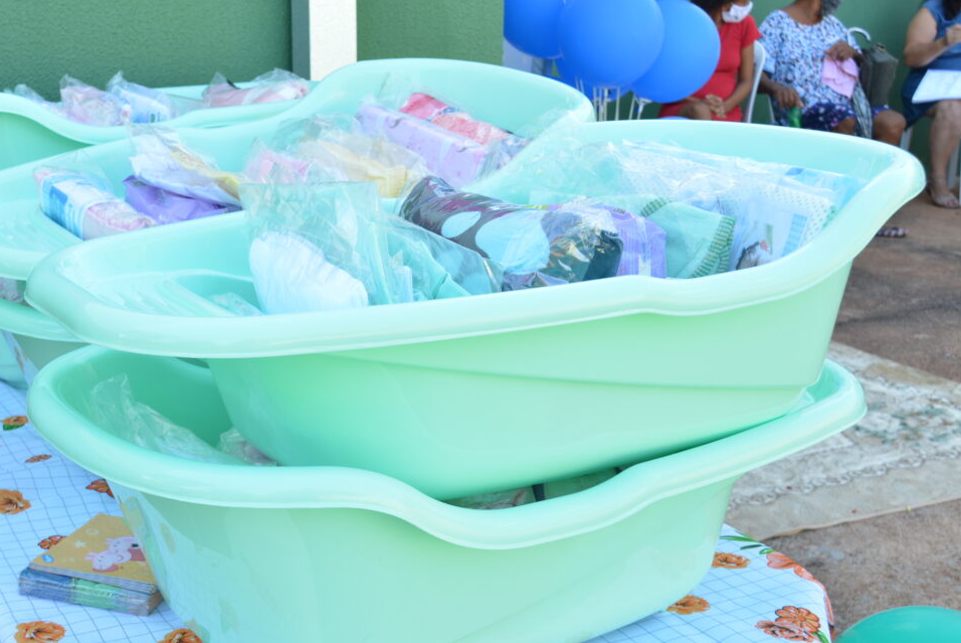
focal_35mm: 55
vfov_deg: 24.8
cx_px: 364
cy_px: 269
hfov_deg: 36.3
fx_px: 1459
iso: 200
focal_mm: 29
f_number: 9
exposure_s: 1/50
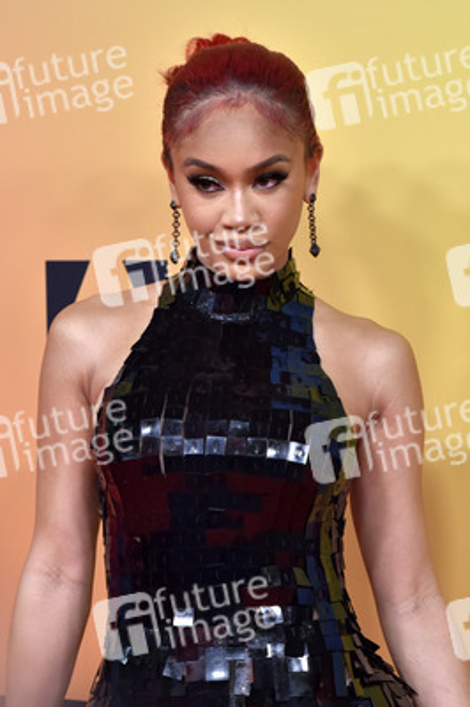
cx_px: 235
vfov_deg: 11.8
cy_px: 354
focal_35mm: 175
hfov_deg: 7.8
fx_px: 3433
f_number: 5.6
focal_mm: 175
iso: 2000
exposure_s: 1/200
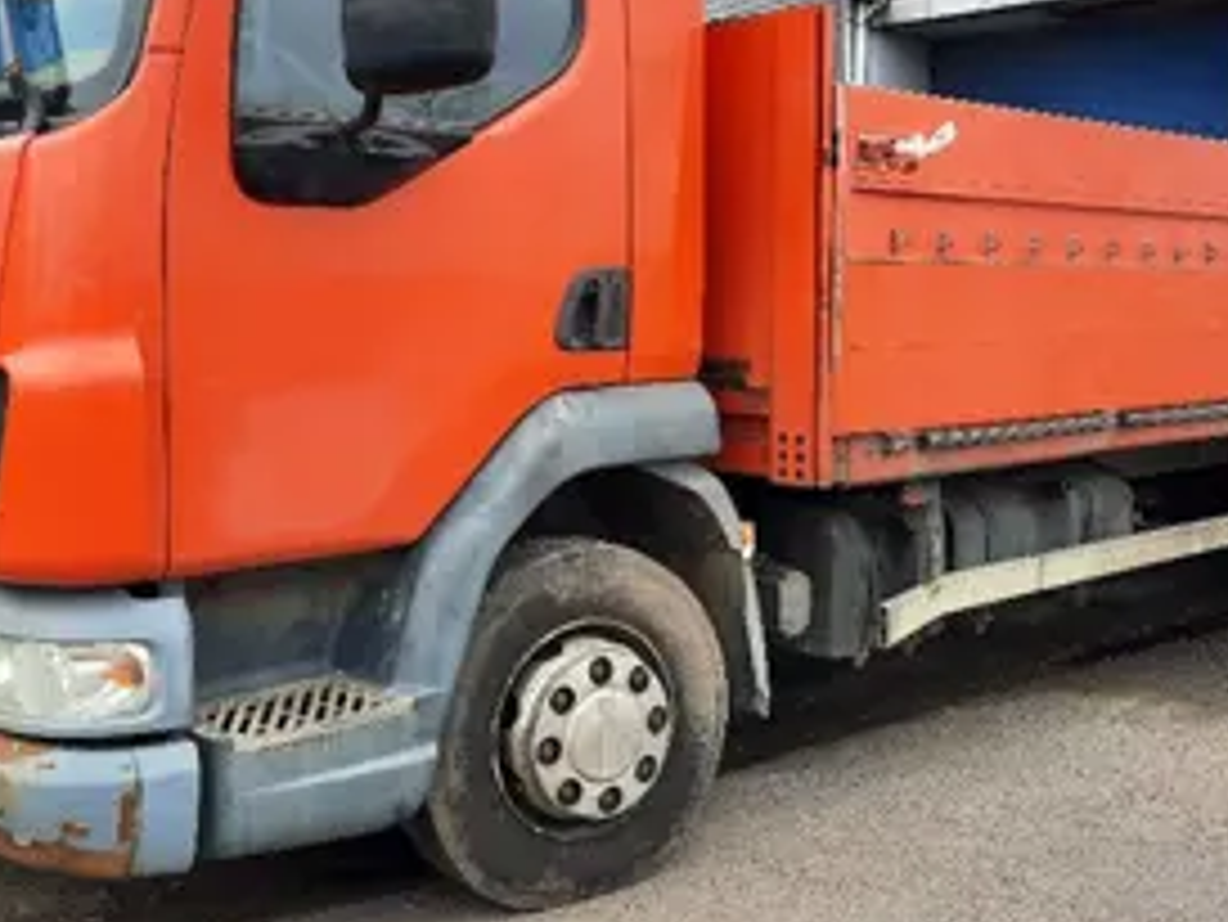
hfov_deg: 42.9
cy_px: 355
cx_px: 670
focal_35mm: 44
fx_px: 1562
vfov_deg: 32.8
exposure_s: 1/152
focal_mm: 4.6
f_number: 2
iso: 32
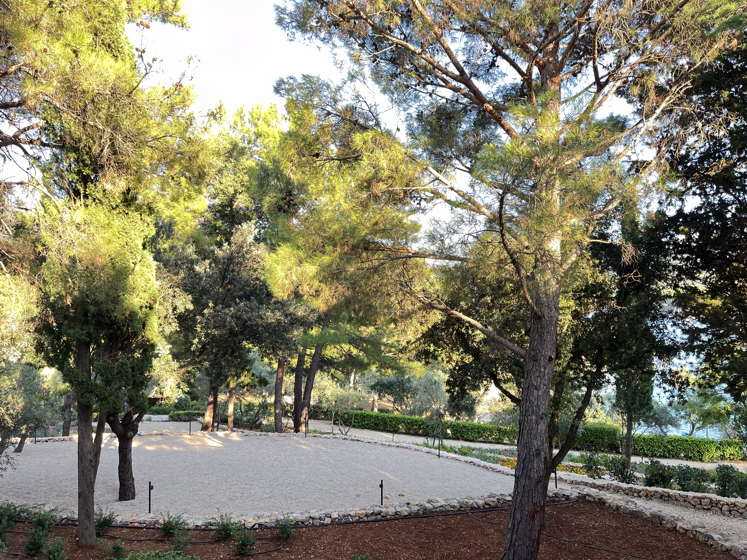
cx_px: 374
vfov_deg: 53.1
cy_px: 280
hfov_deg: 67.3
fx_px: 561
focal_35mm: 26
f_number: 1.6
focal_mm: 5.1
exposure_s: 1/163
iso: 64
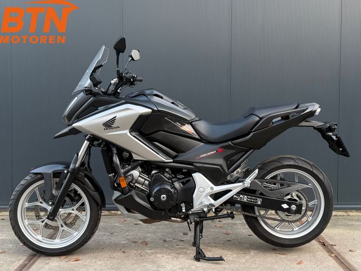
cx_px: 180
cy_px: 136
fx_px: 250
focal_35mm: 24
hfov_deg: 71.6
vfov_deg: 56.8
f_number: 1.78
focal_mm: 6.76
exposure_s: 1/121
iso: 200
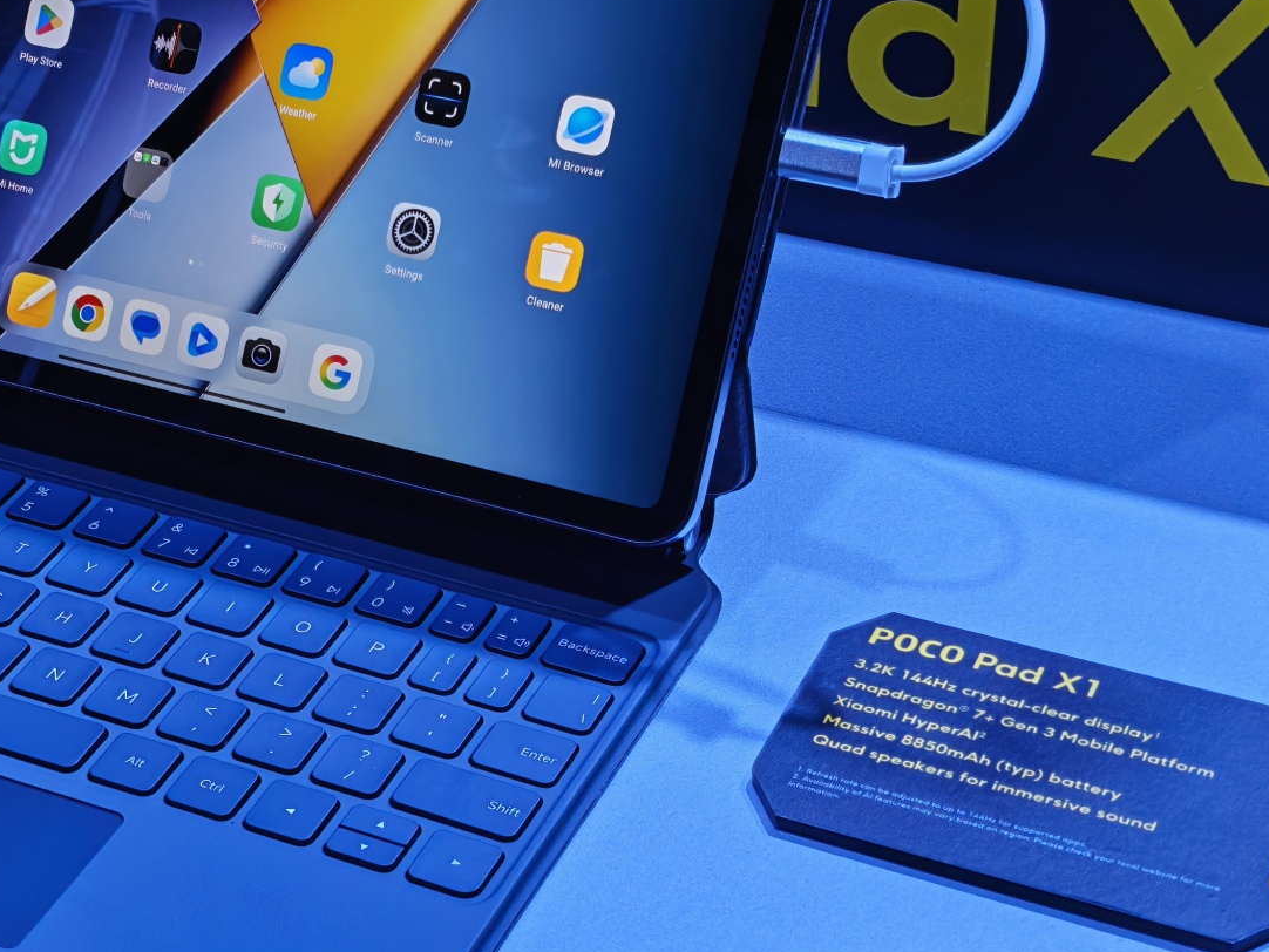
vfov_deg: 17.3
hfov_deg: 22.7
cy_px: 318
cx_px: 274
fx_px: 3117
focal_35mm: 85
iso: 50
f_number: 1.6
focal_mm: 5.4
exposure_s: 1/220
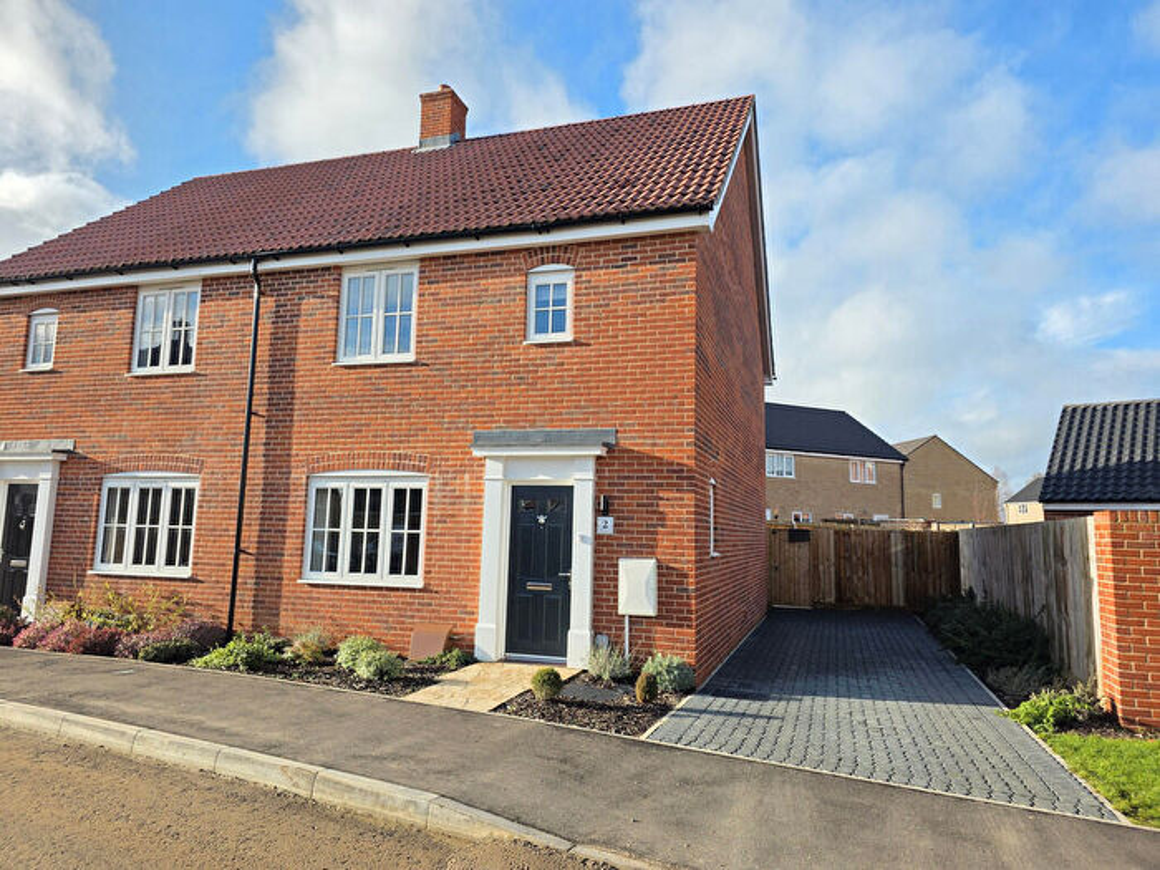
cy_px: 435
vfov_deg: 58.9
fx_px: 771
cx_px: 580
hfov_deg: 73.9
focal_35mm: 23
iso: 80
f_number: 1.7
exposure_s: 1/2969
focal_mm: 6.3
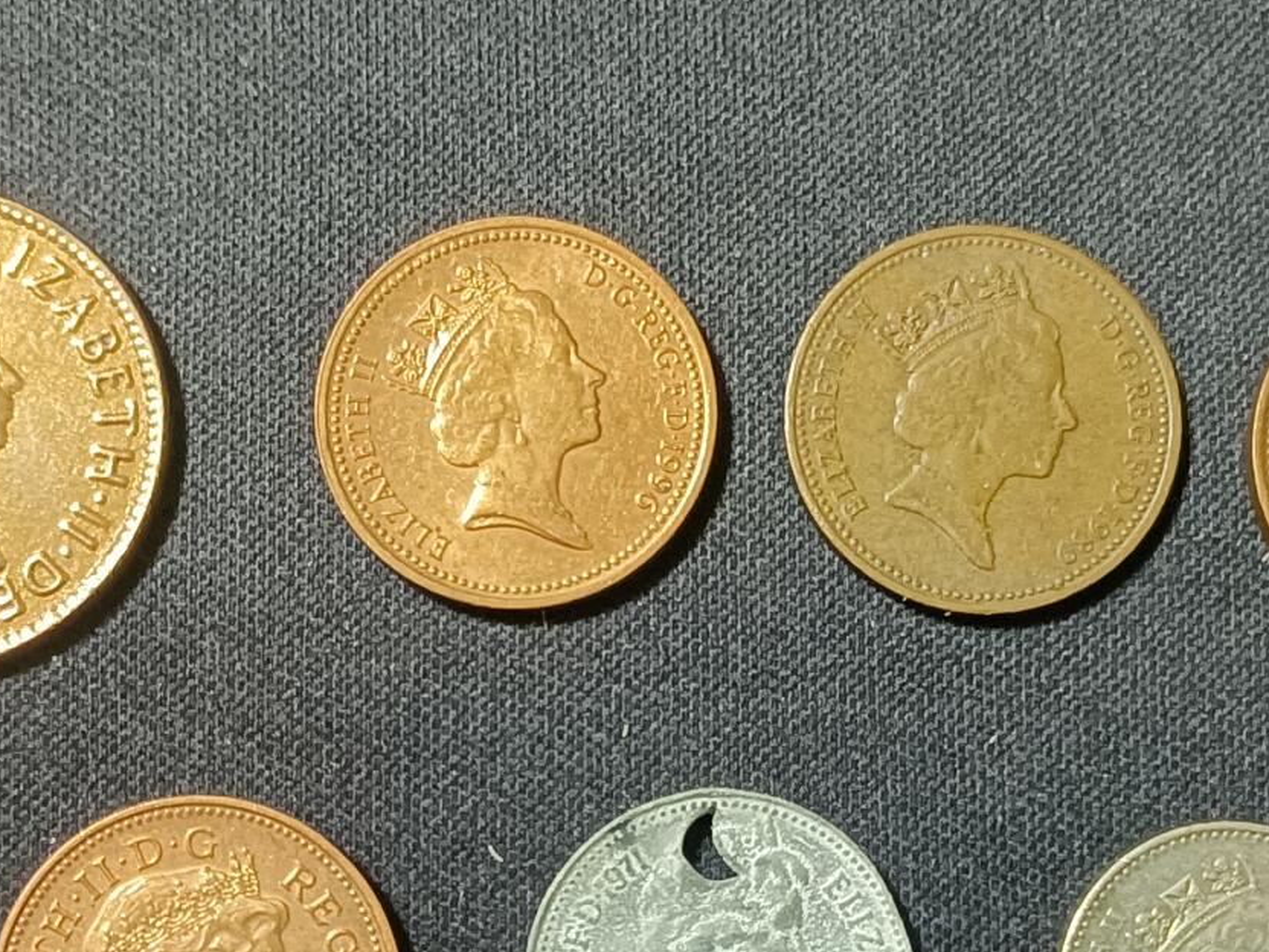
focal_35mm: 69
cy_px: 668
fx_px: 2529
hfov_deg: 28.2
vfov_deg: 21.2
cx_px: 656
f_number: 1.8
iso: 1864
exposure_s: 1/25
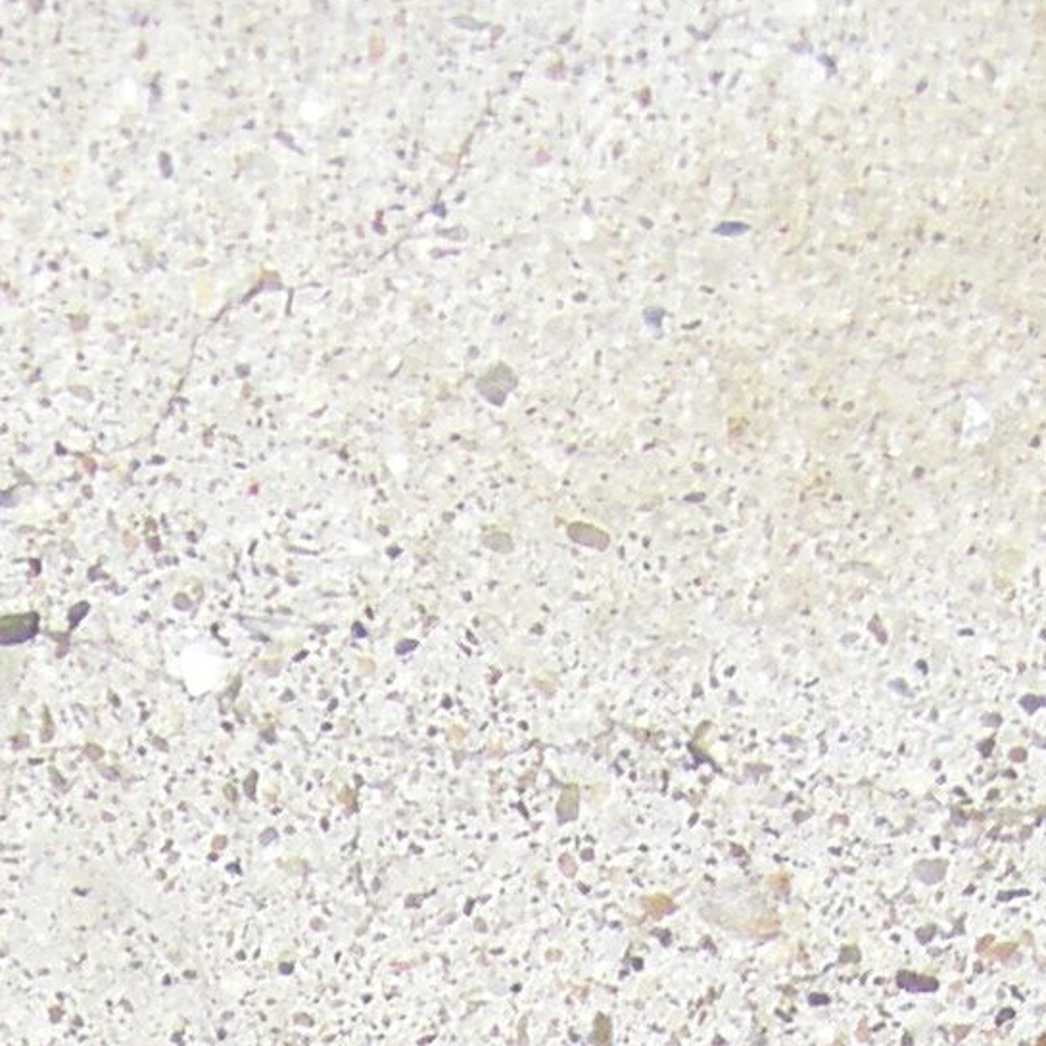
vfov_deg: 7.8
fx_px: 6872
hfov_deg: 8.7
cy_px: 2829
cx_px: 395
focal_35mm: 201
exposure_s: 1/100
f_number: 3.5
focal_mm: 6.3
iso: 64
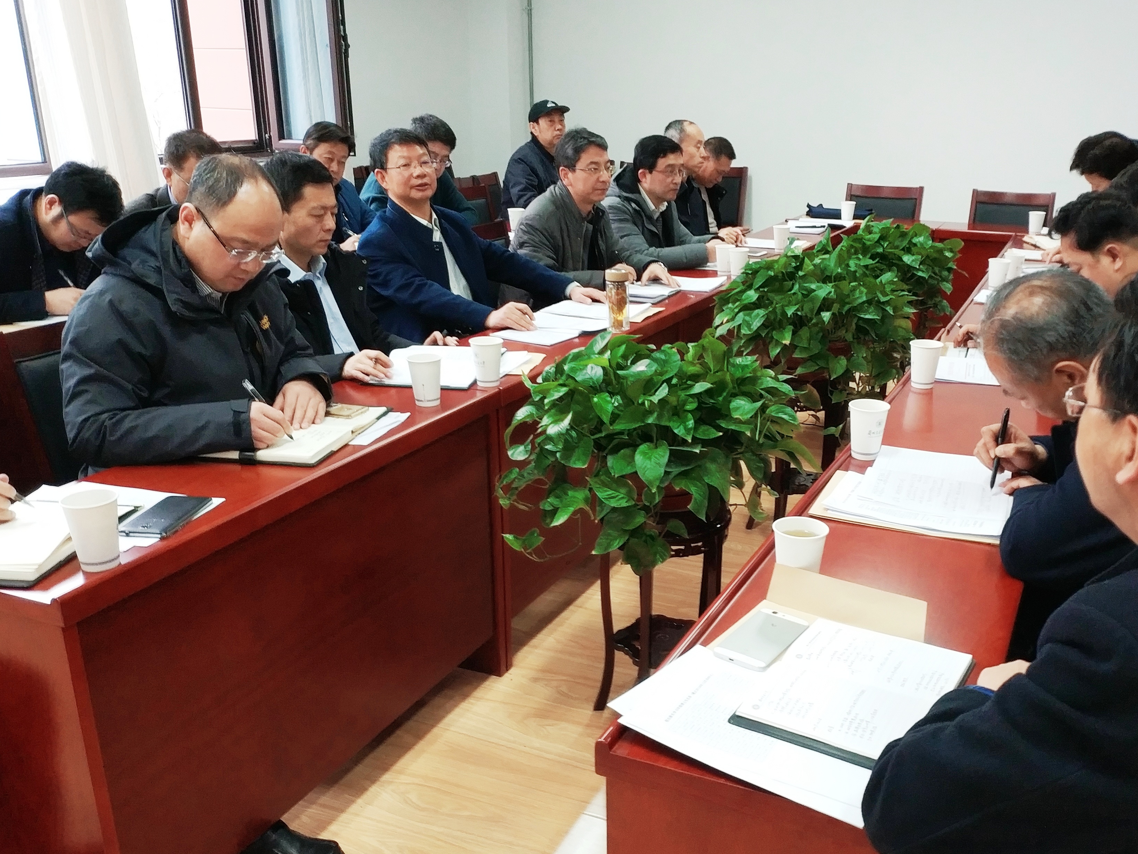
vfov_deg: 36.8
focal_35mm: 39
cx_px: 669
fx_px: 1282
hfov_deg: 47.6
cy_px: 470
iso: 321
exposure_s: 1/25
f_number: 2
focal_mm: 4.5
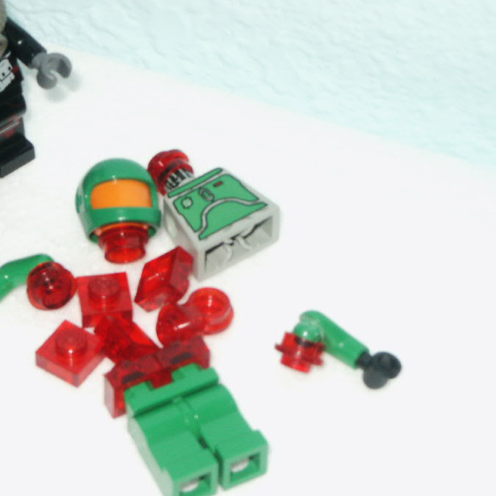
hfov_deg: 8.5
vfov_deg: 8.5
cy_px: 214
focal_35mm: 205
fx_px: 3323
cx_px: 117
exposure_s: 1/125
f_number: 8
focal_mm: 24.79
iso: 200
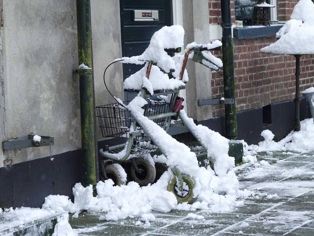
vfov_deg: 12.5
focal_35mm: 119
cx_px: 166
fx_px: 1080
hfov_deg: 16.5
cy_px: 119
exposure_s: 1/125
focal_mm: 39.61
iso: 320
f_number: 4.5
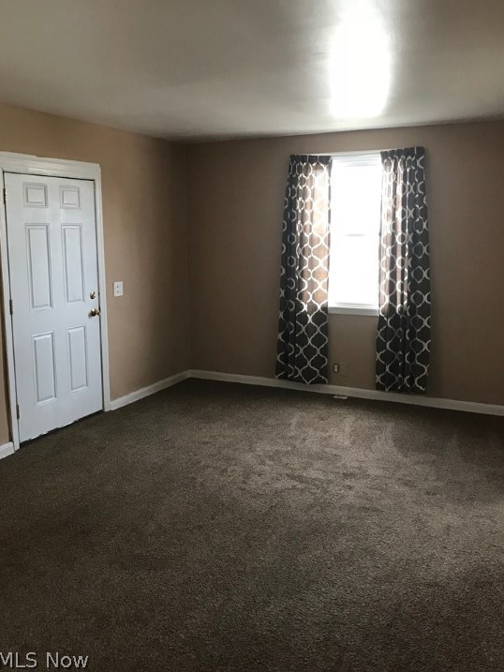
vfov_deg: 59.9
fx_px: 582
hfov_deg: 46.8
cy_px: 316
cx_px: 261
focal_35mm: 30
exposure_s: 1/15
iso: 64
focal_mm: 3.99
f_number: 1.8
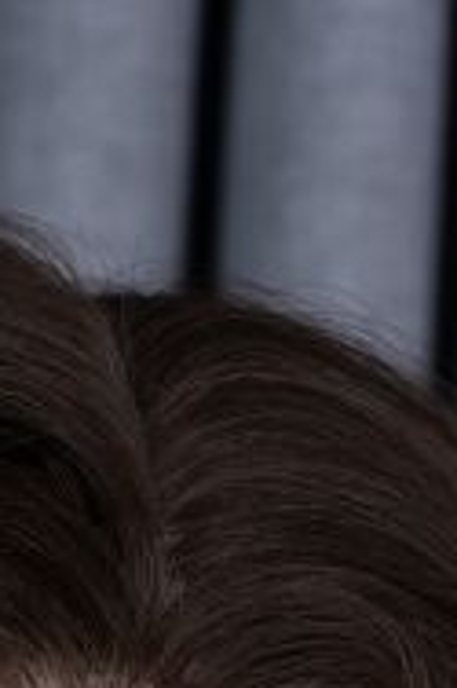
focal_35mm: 264
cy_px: 1500
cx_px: -113
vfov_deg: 7.4
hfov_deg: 5.2
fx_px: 5036
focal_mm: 55
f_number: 8
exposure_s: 1/200
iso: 200
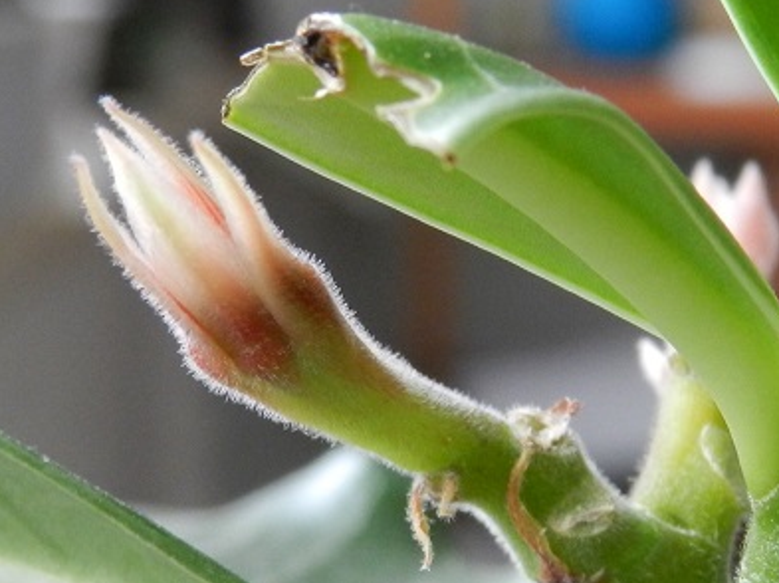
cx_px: 392
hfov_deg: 35.6
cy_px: 292
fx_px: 1214
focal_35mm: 54
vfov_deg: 27.0
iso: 400
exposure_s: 1/30
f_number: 4.4
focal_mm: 9.4
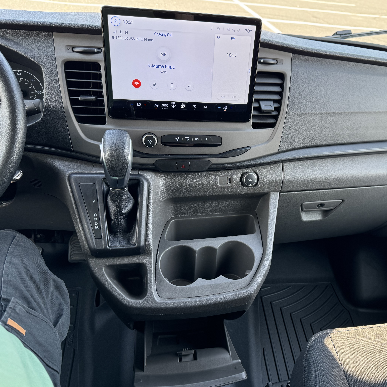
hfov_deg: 55.2
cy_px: 191
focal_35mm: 29
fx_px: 367
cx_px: 234
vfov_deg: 55.6
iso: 100
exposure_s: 1/121
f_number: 1.78
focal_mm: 6.76
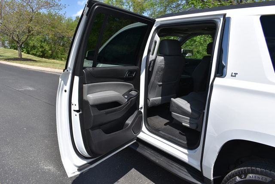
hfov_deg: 67.4
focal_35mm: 27
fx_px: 206
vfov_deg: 48.0
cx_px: 138
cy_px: 92
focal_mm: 18
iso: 100
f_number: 8
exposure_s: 1/250
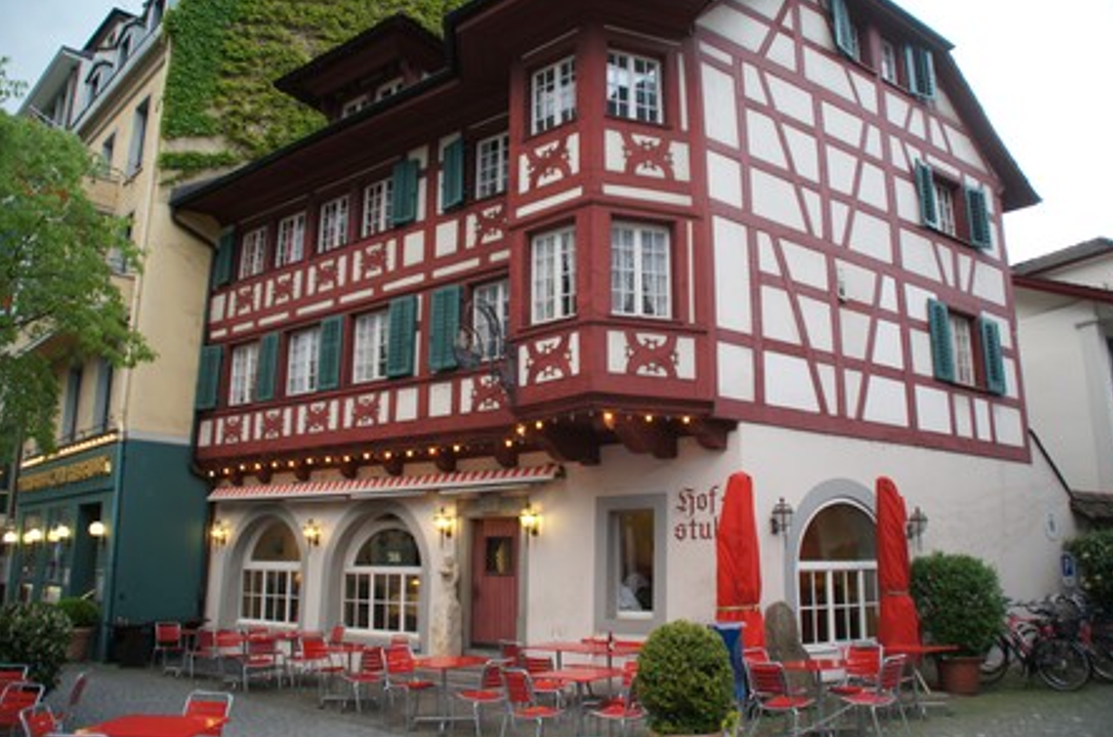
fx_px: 864
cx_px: 559
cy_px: 357
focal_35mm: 28
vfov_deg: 46.2
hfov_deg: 65.6
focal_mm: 18
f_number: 3.5
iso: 200
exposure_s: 1/30
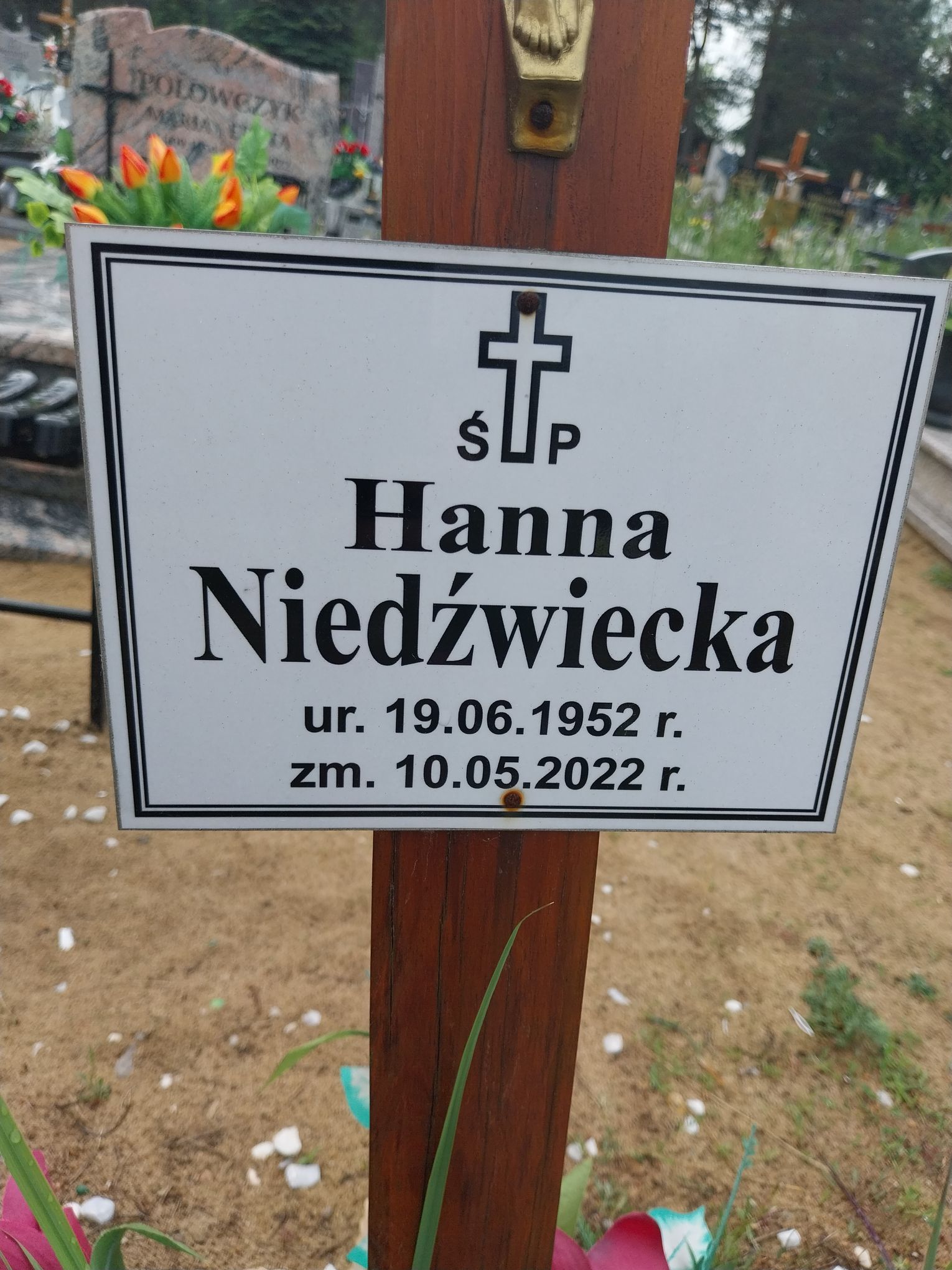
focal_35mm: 26
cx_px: 476
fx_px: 953
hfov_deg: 53.1
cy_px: 635
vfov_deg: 67.3
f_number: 1.8
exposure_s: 1/547
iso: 25
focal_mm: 4
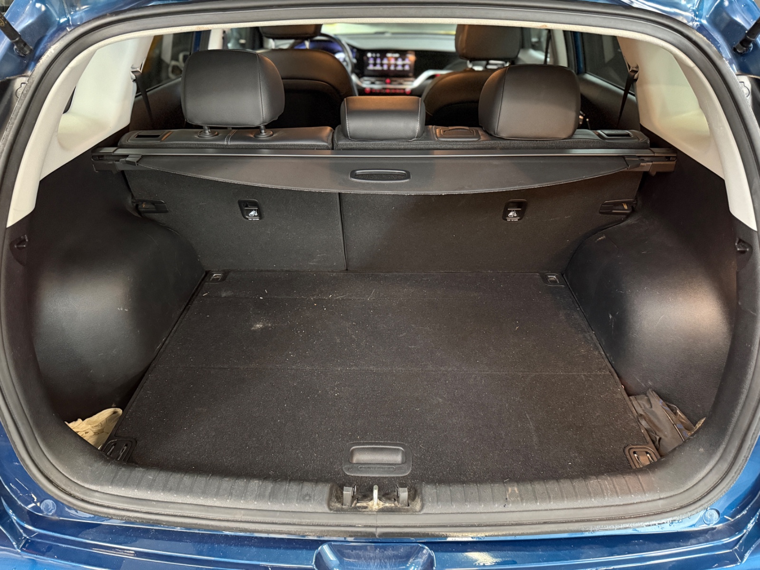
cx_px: 380
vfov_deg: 56.8
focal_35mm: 24
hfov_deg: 71.6
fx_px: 527
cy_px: 285
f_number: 1.78
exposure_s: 1/25
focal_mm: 6.76
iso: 1000
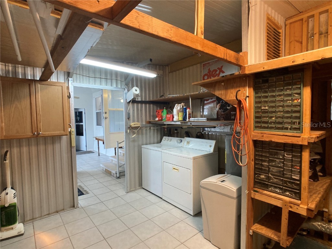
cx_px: 166
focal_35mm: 28
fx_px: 269
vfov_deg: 49.7
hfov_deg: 63.4
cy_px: 124
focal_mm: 3.99
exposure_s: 1/60
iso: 250
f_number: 1.8
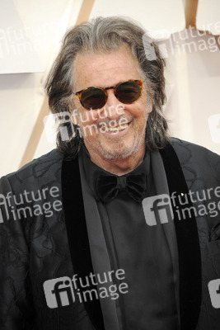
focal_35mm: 250
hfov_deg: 5.5
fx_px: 2290
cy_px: 165
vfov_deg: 8.2
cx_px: 110
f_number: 6.3
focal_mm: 250
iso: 800
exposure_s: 1/200
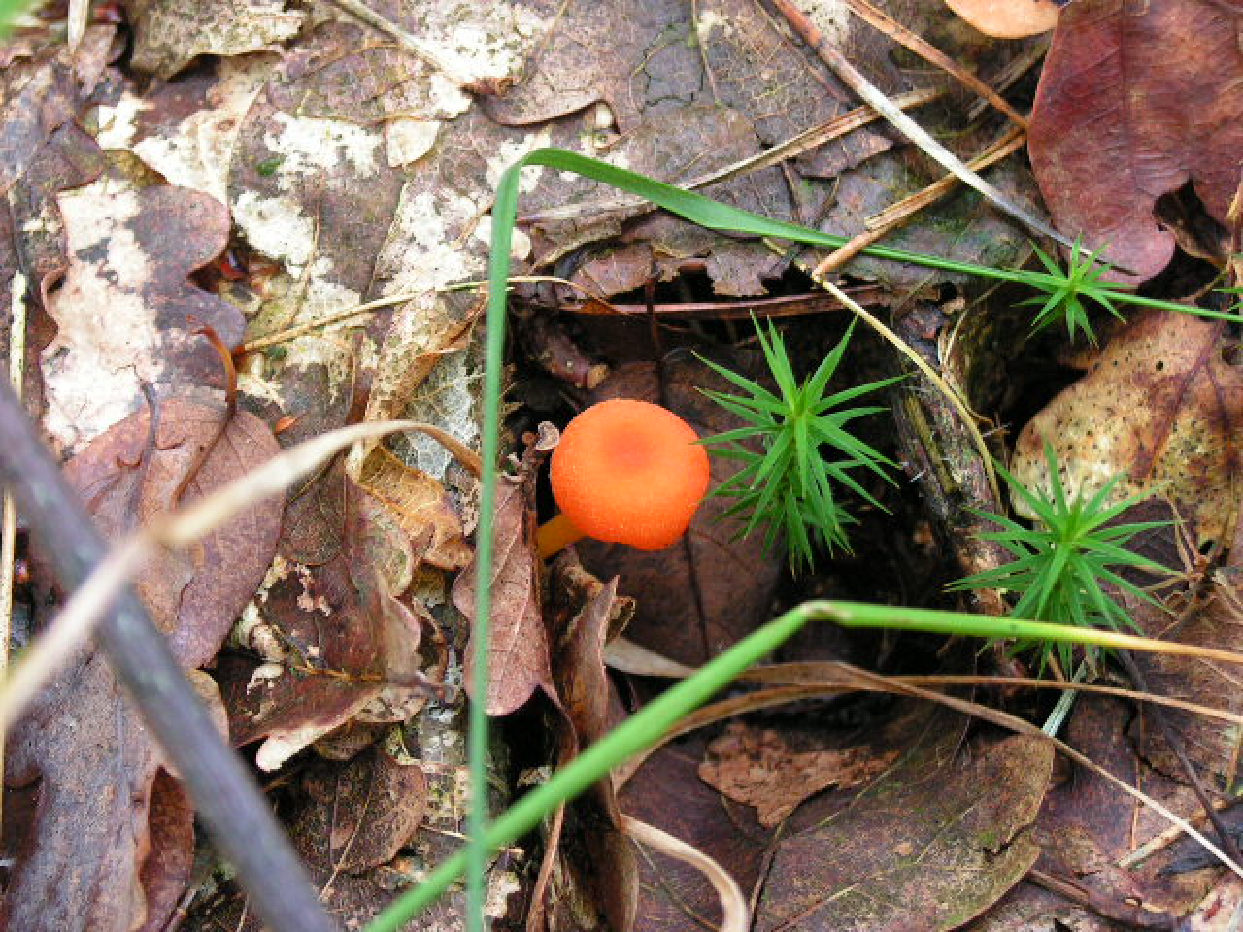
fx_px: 2980
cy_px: 466
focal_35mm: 83
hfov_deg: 23.6
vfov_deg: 17.8
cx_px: 622
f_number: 3.3
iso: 200
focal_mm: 13.9
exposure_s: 1/15
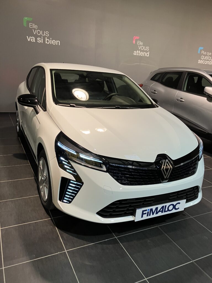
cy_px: 142
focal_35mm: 28
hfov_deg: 49.7
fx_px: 229
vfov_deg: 63.4
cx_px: 106
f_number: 1.8
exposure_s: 1/50
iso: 50
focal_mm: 3.99
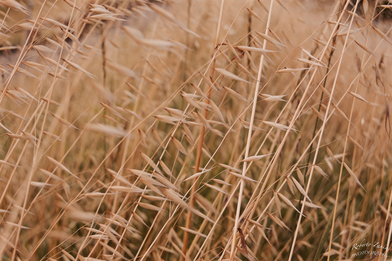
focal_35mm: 60
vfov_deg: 22.6
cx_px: 196
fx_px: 653
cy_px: 130
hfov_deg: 33.4
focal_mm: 40
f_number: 5.6
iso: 100
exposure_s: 1/250
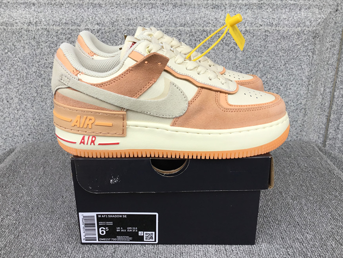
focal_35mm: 32
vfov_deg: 44.2
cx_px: 173
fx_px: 317
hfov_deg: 56.8
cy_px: 132
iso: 25
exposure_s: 1/252
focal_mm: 3.3
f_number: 2.4
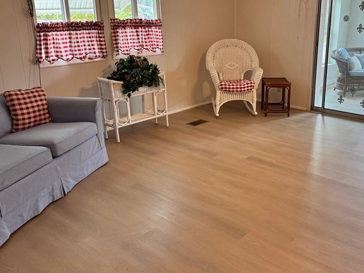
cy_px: 117
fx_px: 368
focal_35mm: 35
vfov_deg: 40.6
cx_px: 237
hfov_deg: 51.8
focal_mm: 6.76
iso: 100
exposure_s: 1/120
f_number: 1.78
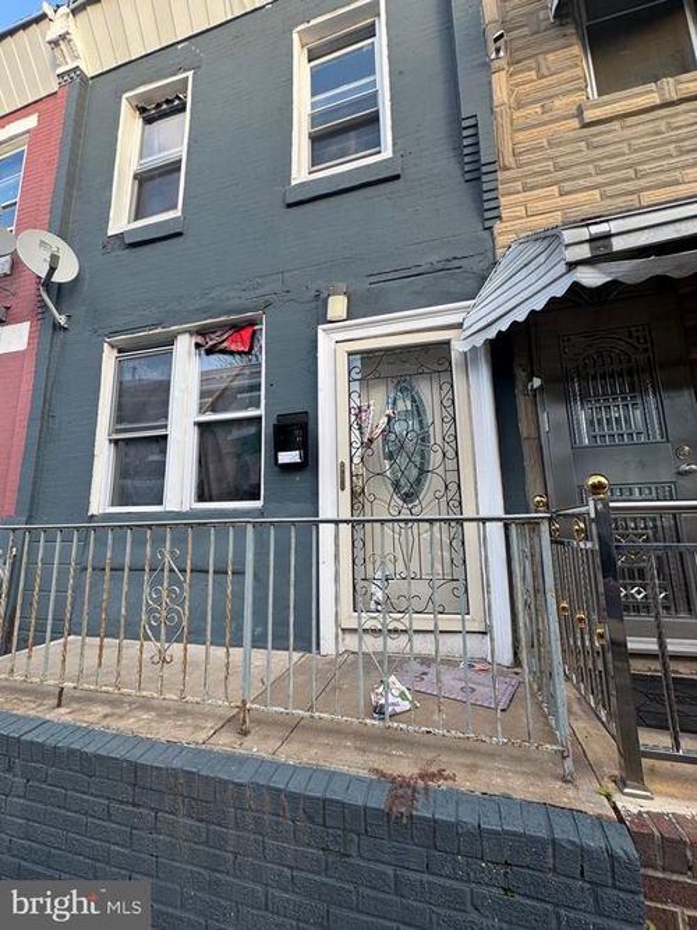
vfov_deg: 102.1
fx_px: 376
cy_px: 465
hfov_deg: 85.7
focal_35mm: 14
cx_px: 348
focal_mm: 2.22
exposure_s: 1/110
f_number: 2.2
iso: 40
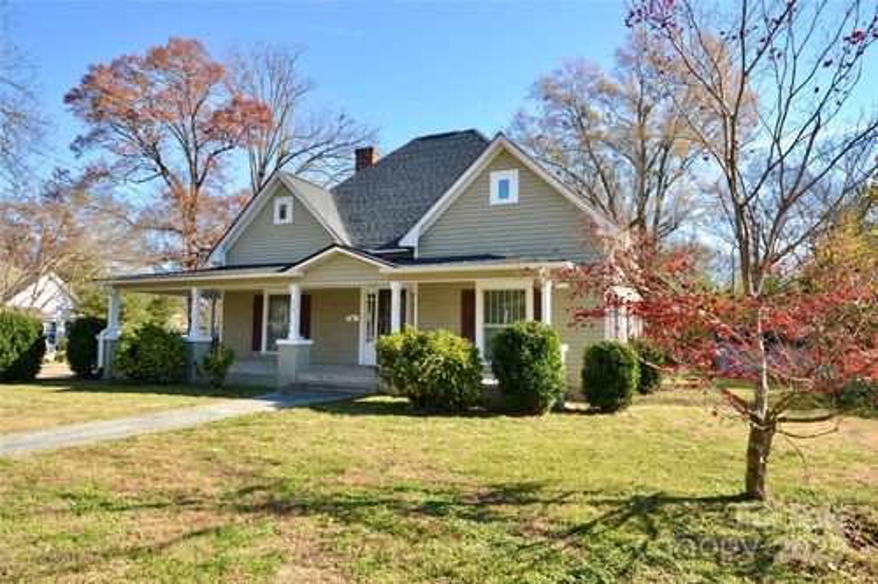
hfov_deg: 81.2
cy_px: 292
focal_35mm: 21
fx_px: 512
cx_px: 439
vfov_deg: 59.5
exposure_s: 1/125
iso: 100
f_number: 5.6
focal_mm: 14
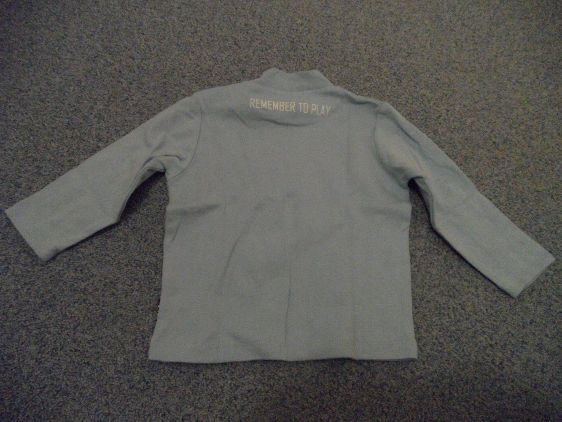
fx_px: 390
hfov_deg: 71.6
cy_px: 211
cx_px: 281
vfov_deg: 56.8
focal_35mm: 24
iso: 800
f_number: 2.9
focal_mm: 4.1
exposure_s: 1/30
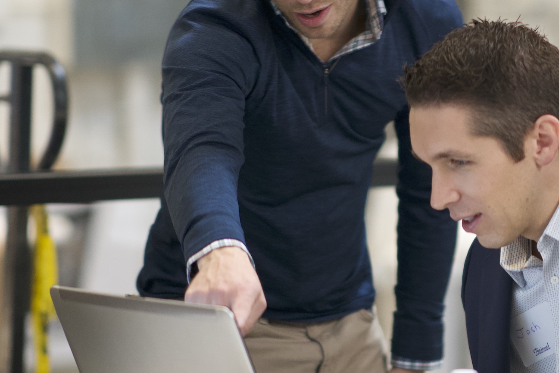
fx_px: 3649
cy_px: 146
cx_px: 514
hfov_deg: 8.7
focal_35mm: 235
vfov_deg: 5.8
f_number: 1.4
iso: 1600
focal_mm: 85
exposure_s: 1/250
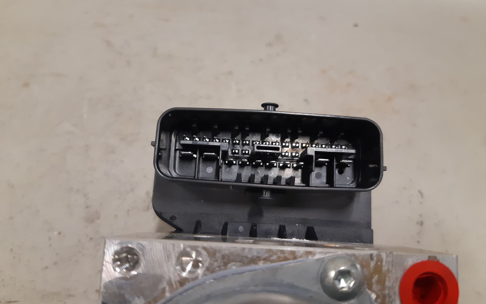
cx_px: 246
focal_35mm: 28
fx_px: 371
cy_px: 142
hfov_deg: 66.5
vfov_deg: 44.5
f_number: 1.7
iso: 200
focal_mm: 3.93
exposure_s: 1/50
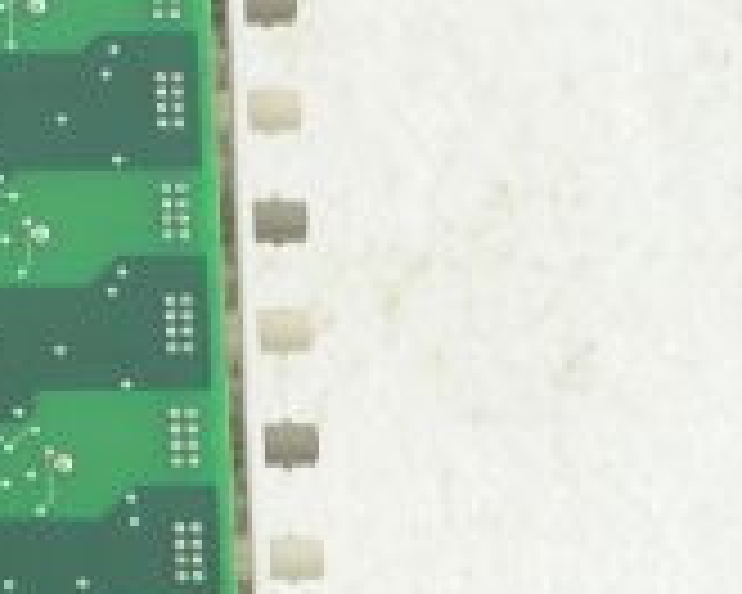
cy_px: 466
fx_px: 3360
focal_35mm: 153
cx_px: -553
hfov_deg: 11.7
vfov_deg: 10.1
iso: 1600
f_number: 8
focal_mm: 45
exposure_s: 1/100
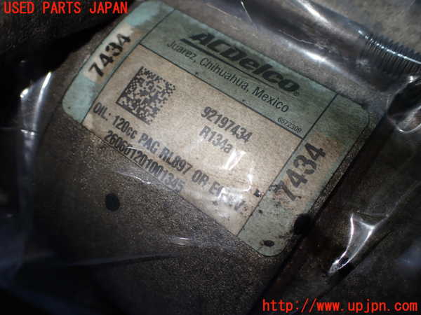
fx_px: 365
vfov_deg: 46.8
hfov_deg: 60.0
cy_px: 158
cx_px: 210
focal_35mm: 30
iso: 125
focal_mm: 5.4
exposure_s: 1/125
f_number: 2.3
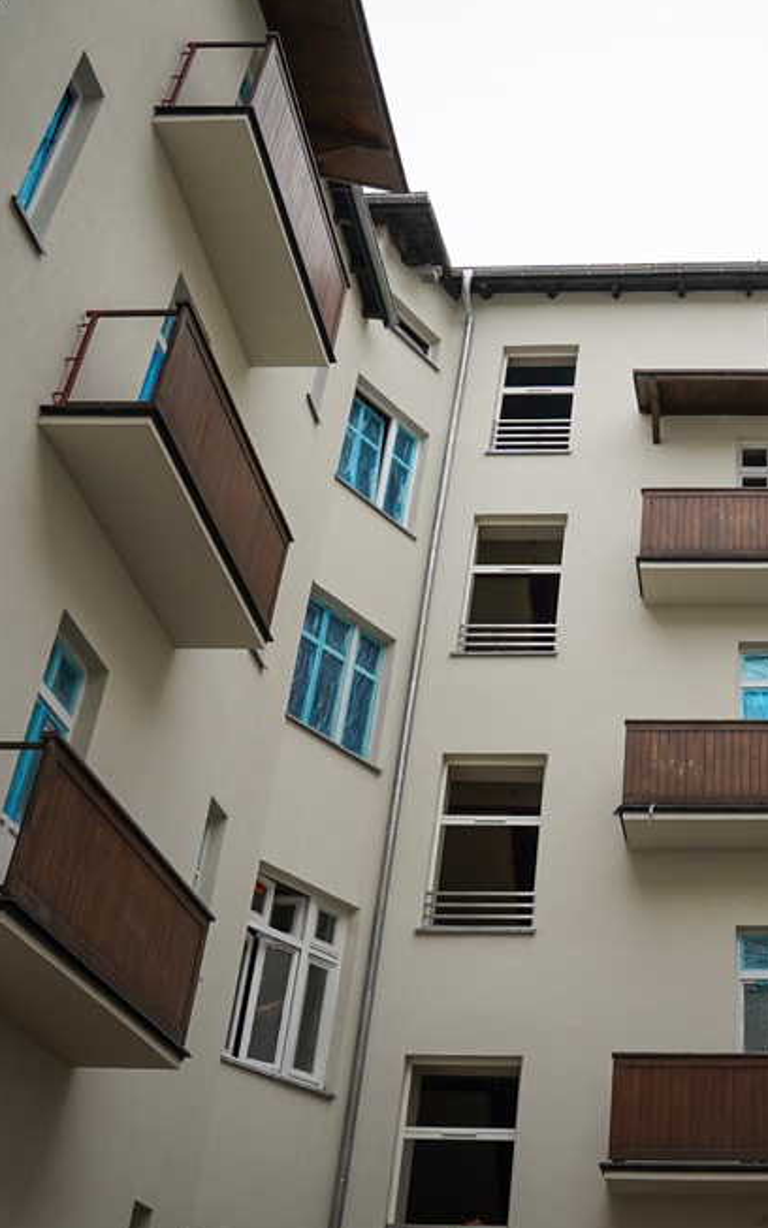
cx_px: 725
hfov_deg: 30.9
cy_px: 620
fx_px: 1306
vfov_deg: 50.4
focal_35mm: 39
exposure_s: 1/200
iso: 100
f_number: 4.5
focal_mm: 17
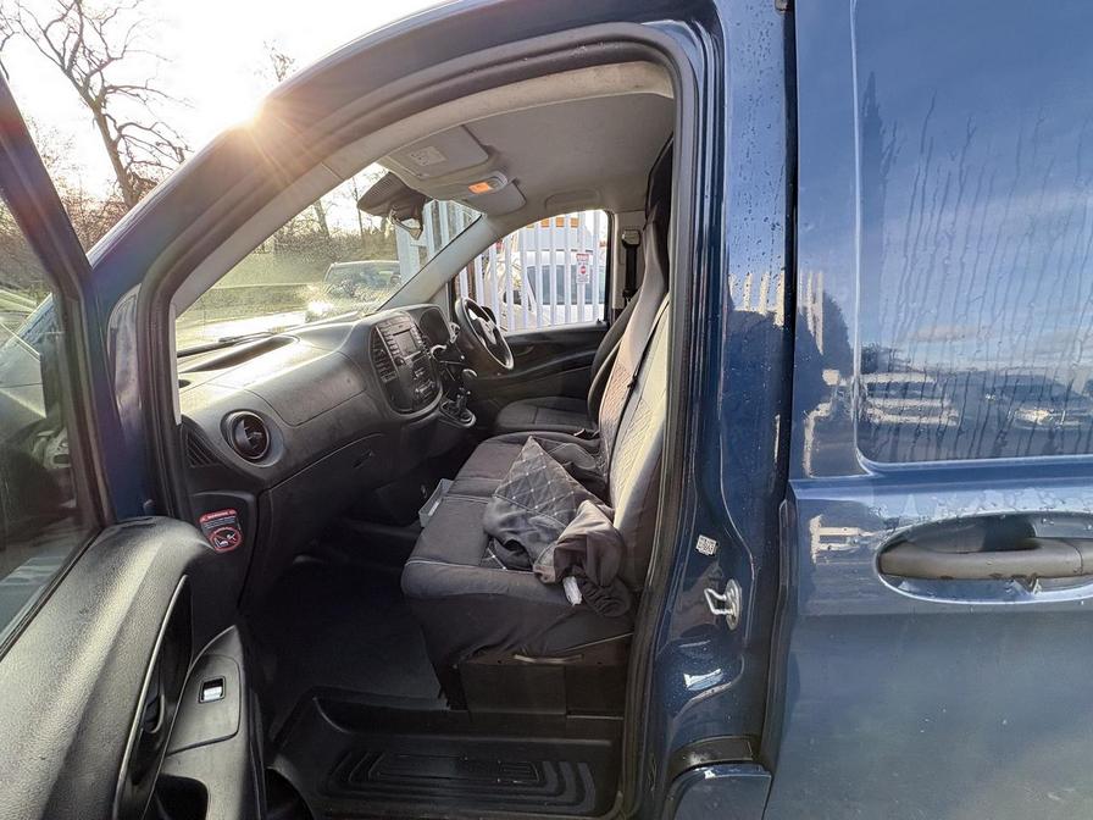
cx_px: 546
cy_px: 410
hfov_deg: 102.1
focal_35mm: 14
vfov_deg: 85.7
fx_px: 442
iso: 50
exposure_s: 1/99
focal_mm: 2.22
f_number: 2.2
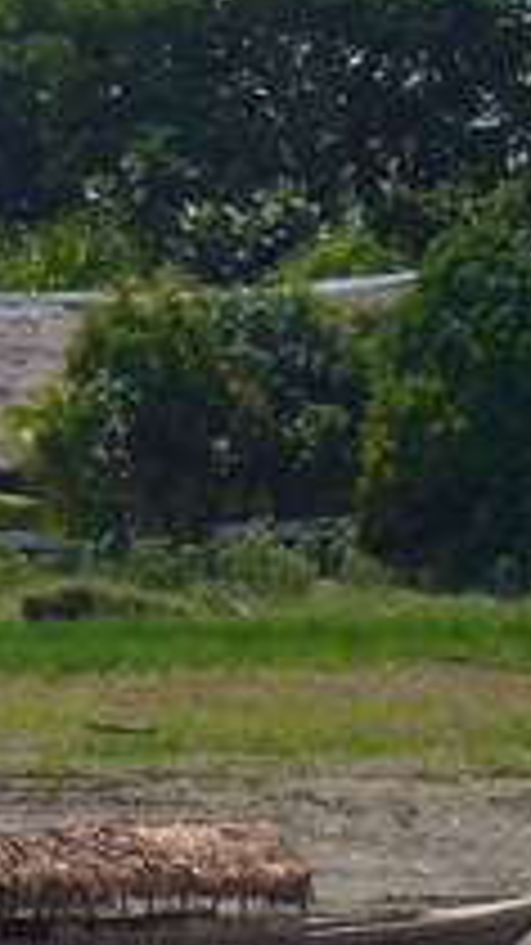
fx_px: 11048
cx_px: -459
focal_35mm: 441
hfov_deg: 2.7
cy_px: 770
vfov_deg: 4.9
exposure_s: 1/200
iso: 100
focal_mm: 16.8
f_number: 11
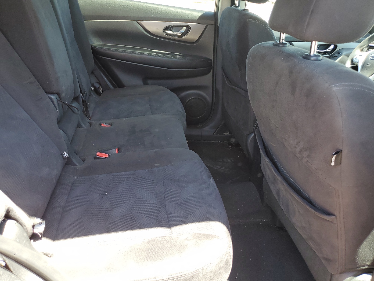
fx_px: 281
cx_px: 187
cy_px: 140
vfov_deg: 53.1
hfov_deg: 67.3
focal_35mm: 26
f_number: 1.5
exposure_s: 1/120
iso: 53
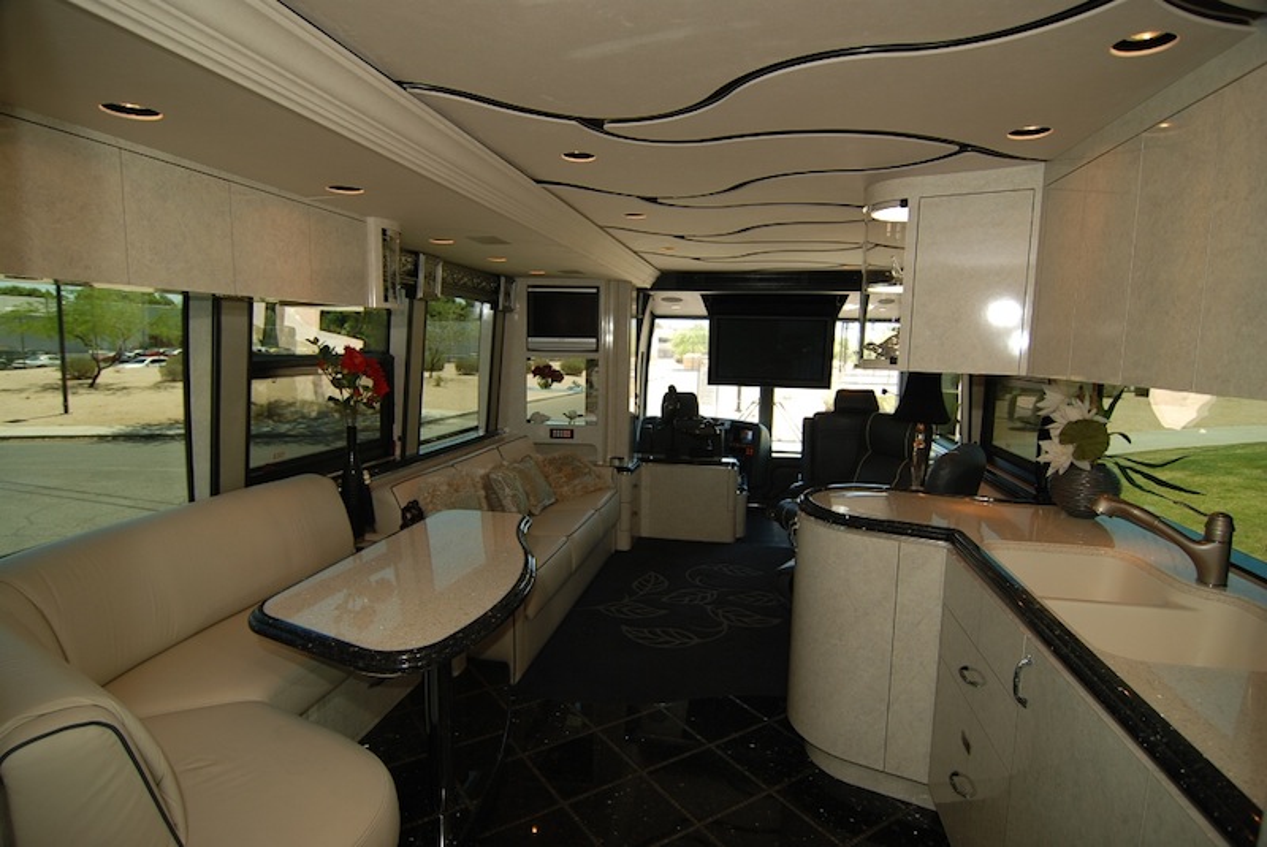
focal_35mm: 18
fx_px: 634
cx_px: 634
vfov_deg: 67.5
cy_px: 424
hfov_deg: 89.9
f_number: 4
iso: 100
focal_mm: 12
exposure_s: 1/80
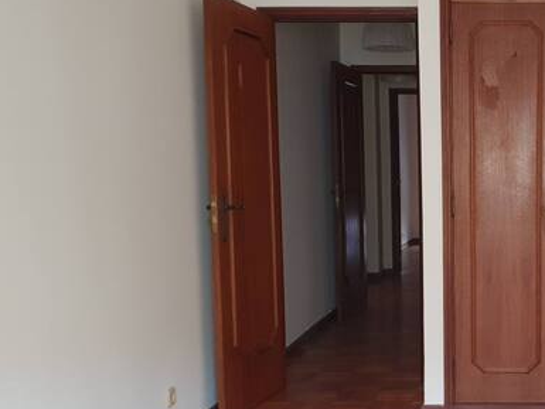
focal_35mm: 54
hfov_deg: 33.2
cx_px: 517
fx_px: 850
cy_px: 259
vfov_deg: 26.9
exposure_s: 1/15
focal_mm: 4.32
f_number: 1.5
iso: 125
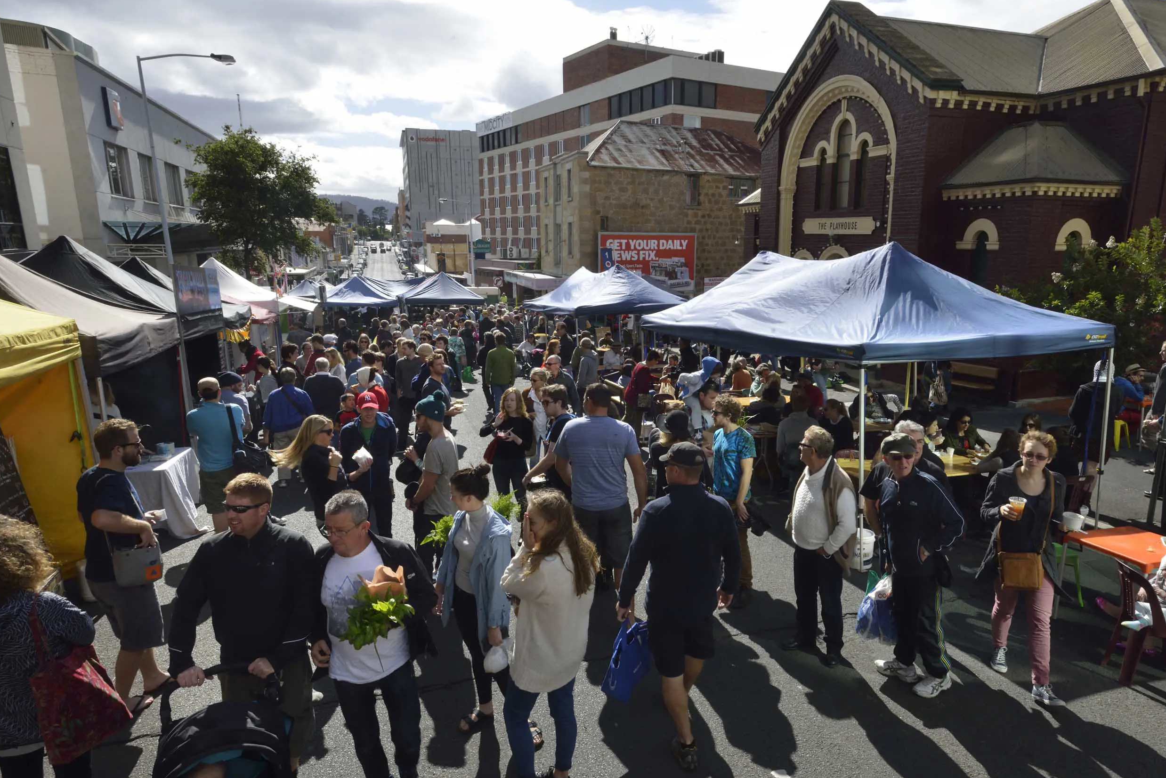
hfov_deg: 76.0
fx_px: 745
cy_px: 408
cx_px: 627
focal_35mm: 23
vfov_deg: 55.1
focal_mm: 19
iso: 400
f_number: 20
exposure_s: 1/160
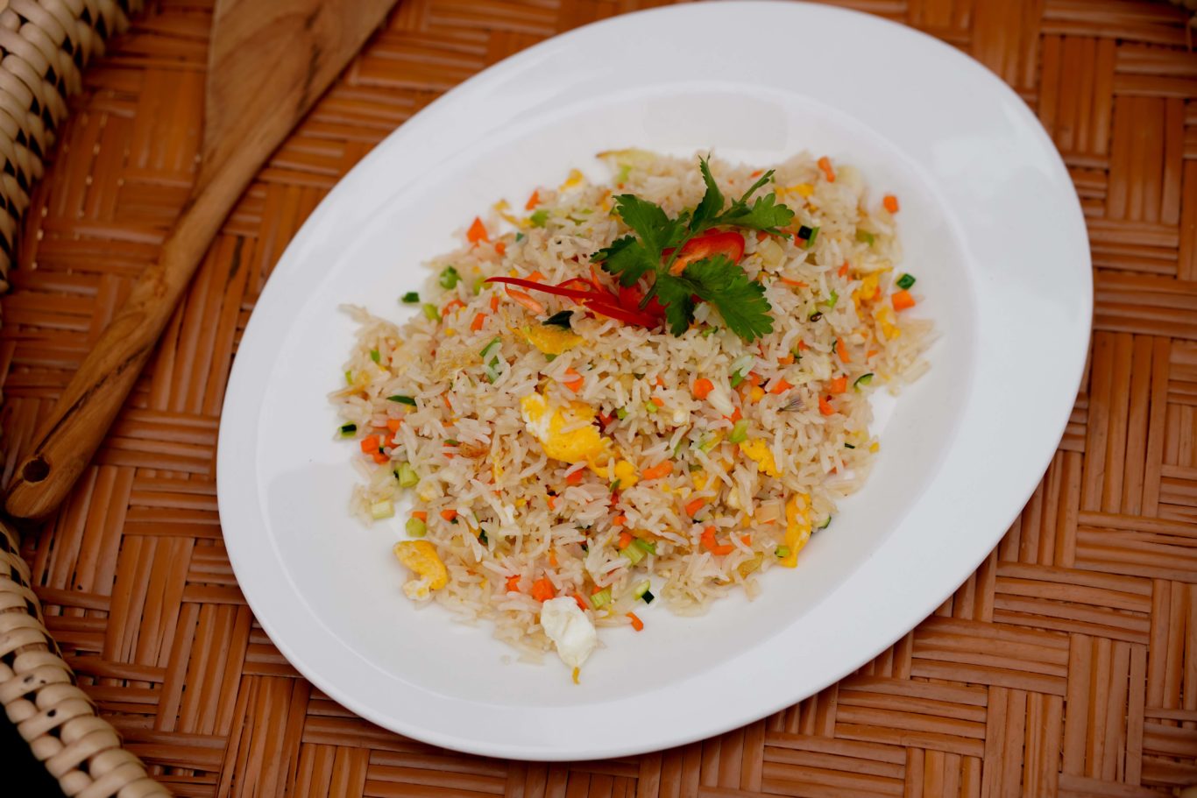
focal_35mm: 84
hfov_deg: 24.2
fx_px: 2793
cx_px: 598
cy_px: 399
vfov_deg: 16.3
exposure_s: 1/400
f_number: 2.2
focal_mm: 56
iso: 100
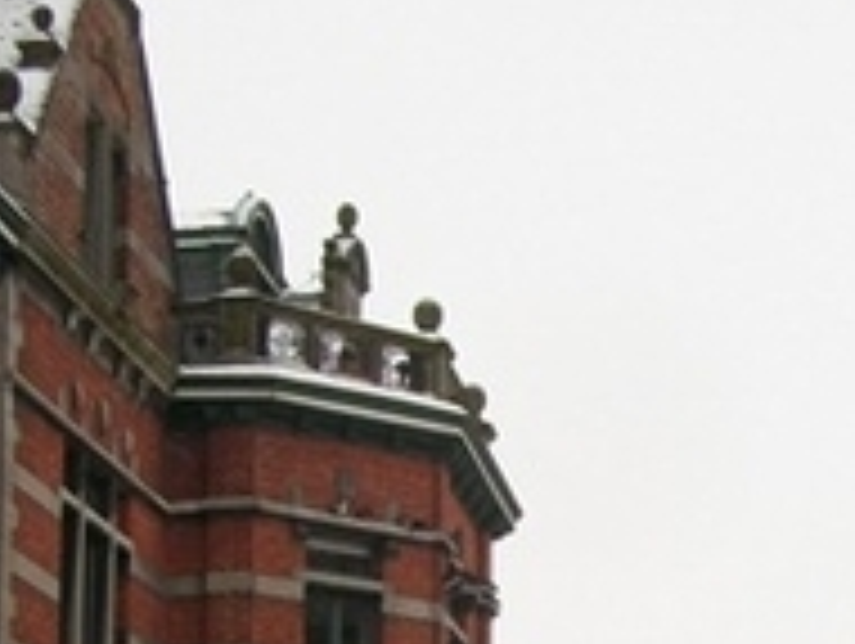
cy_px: 968
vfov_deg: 13.8
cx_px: 810
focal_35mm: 101
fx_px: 2498
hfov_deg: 19.0
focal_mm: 5.7
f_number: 2.9
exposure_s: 1/320
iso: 80
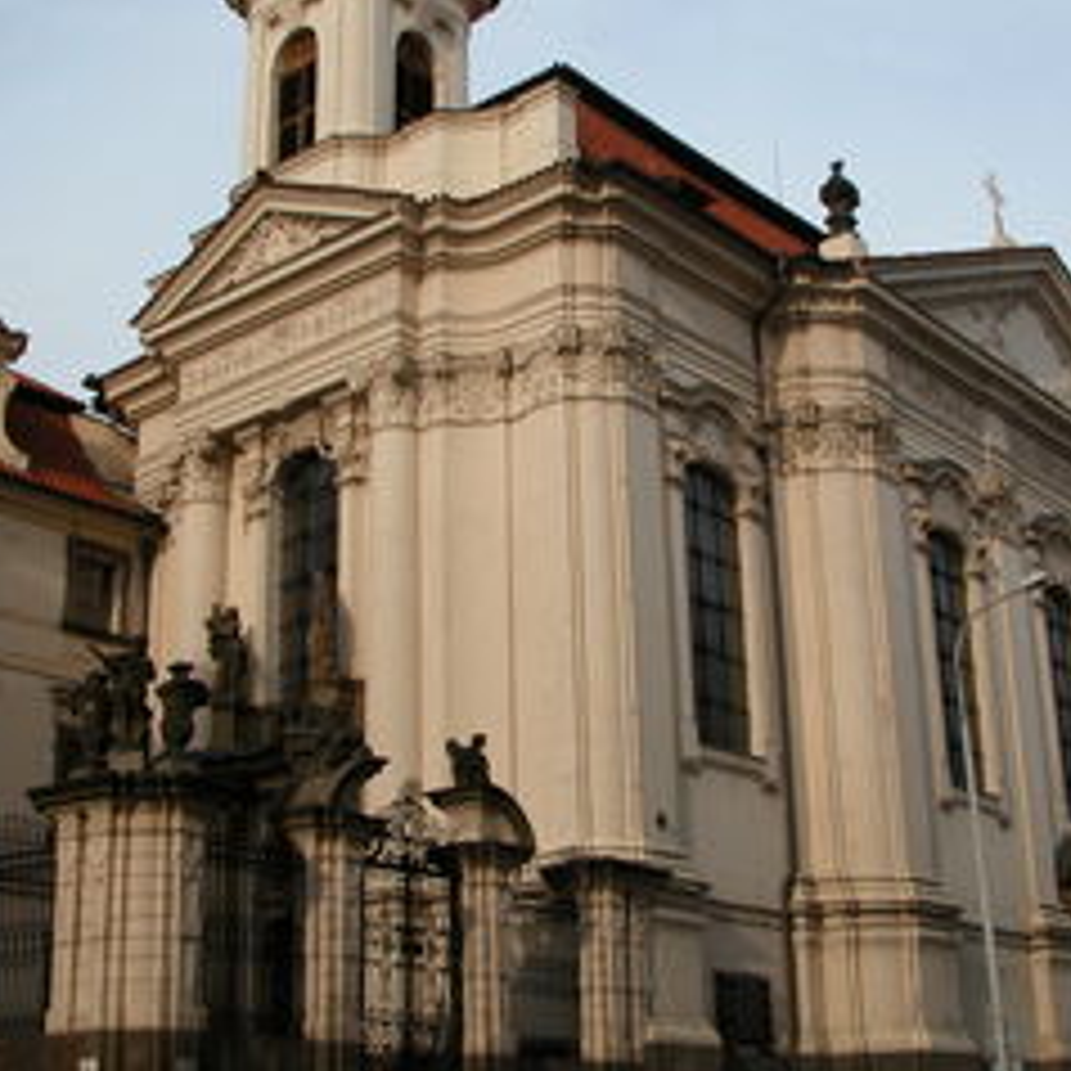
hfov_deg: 32.8
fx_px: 1820
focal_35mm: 52
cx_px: 536
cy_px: 490
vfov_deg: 32.8
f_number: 6.3
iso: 100
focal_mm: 8.9
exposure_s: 1/311
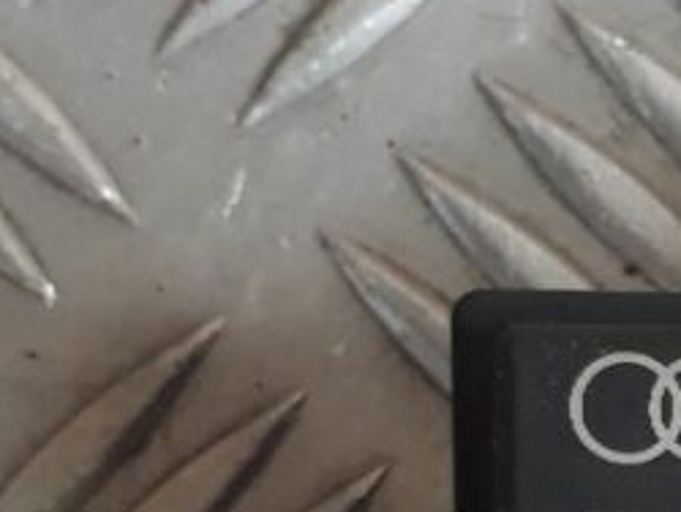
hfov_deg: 12.0
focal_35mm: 151
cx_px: 1223
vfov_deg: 9.4
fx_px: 2973
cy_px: 915
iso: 64
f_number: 1.9
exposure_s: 1/100
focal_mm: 3.6
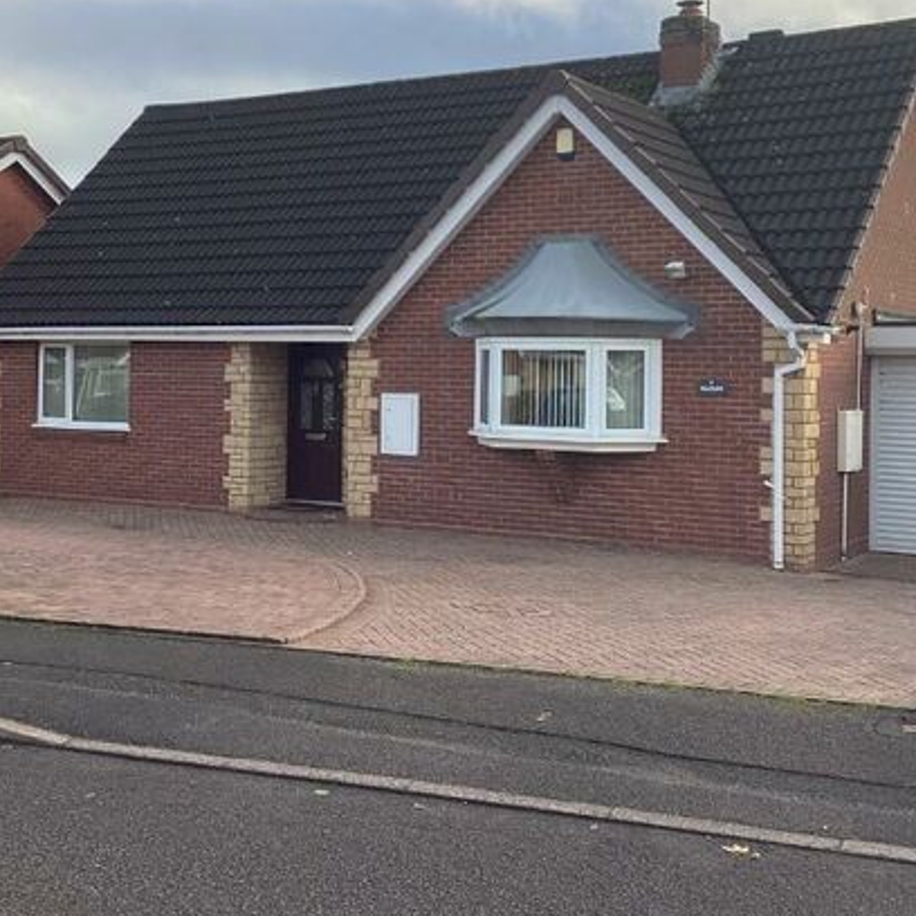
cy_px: 354
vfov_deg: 35.9
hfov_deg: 36.1
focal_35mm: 47
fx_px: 1407
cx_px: 480
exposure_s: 1/627
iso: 25
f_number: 2.4
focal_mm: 3.3
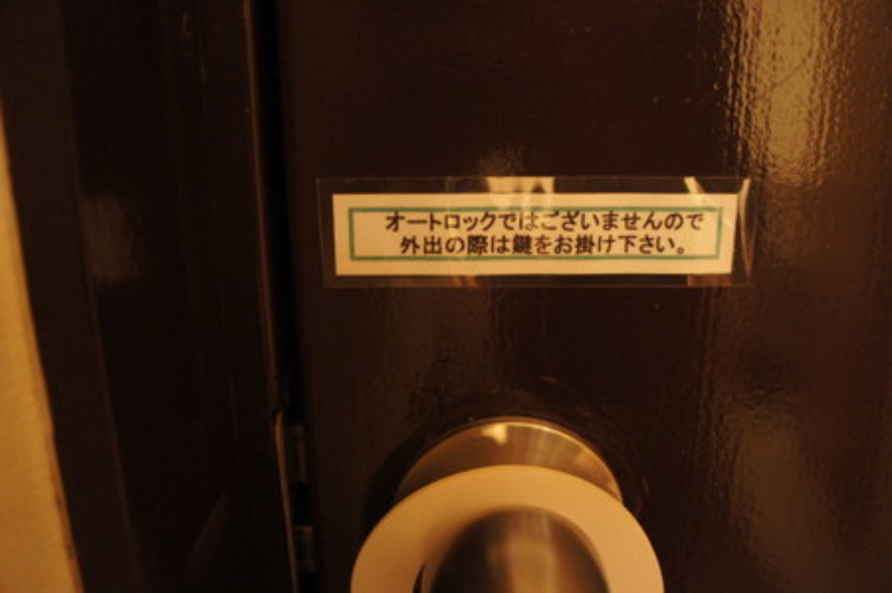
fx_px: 668
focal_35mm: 27
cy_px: 296
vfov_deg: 47.8
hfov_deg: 67.4
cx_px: 446
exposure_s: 1/2.5
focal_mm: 18
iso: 1600
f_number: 3.5
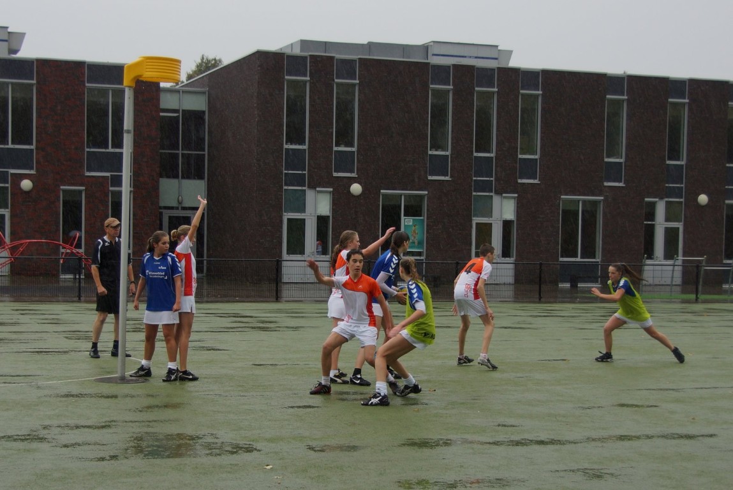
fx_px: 856
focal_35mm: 42
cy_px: 245
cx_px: 366
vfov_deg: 31.9
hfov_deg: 46.4
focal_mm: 28
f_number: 4
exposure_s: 1/250
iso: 100
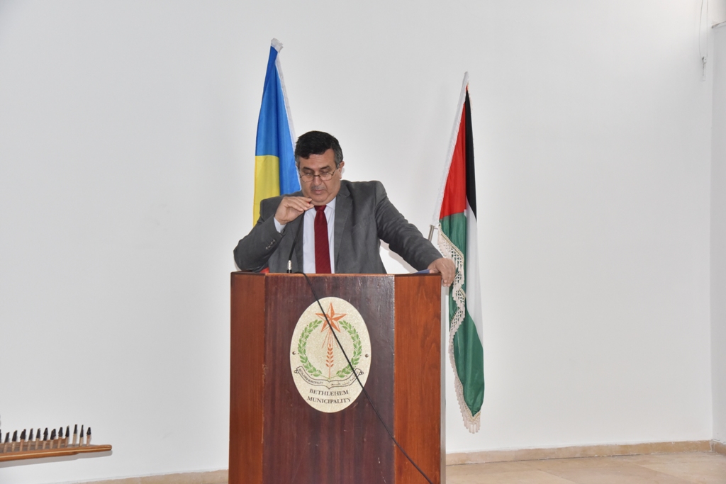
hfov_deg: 32.4
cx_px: 363
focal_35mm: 62
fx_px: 1250
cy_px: 242
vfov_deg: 21.9
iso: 2500
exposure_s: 1/250
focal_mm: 62
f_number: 8
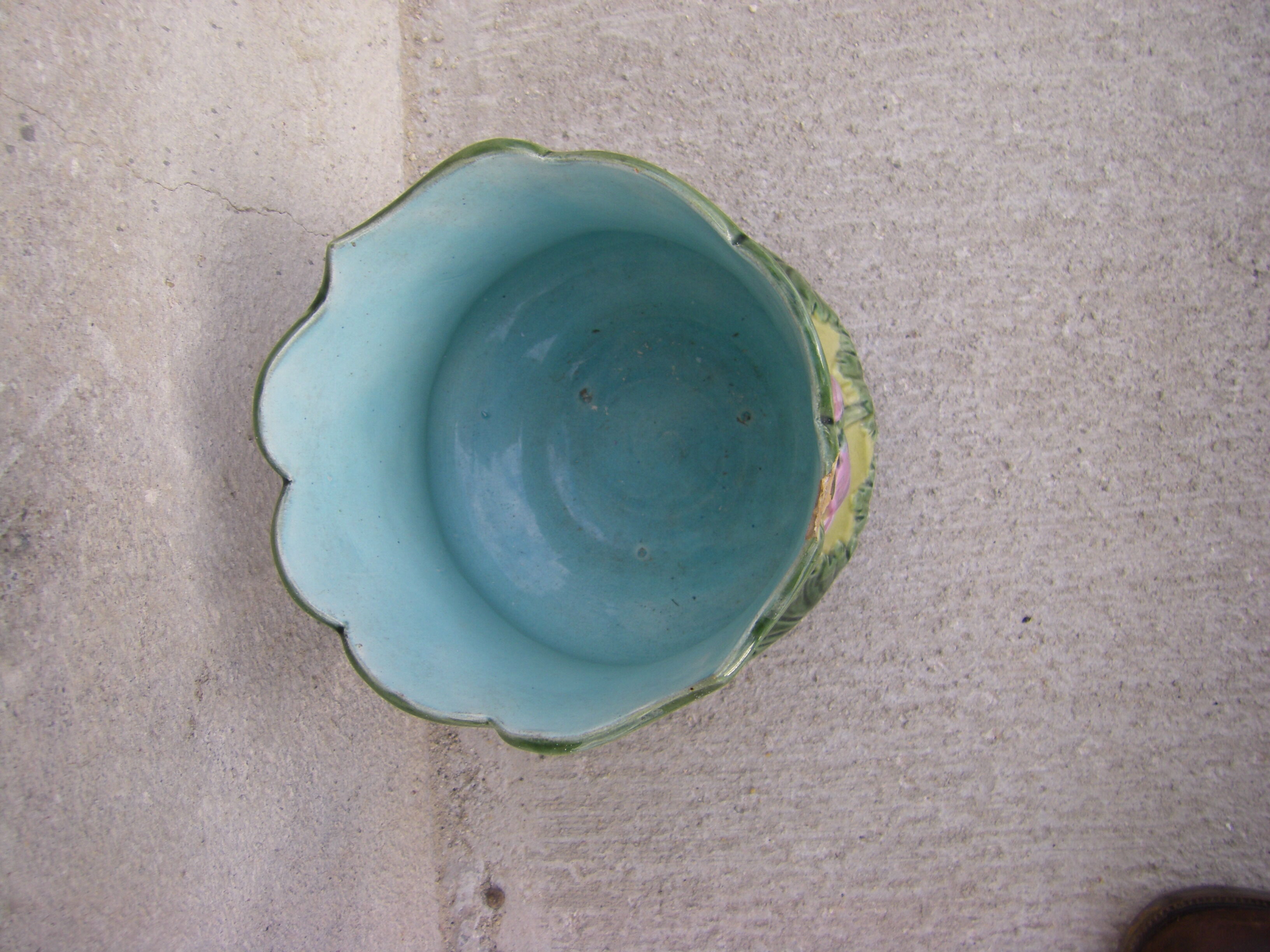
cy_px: 476
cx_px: 635
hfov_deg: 49.0
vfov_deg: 37.7
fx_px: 1394
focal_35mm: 38
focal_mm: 6.3
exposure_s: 1/100
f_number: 3.5
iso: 64
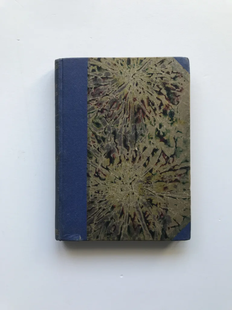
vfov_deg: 63.4
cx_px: 116
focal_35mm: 28
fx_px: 250
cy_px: 155
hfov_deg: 49.7
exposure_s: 1/50
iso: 32
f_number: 1.8
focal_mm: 3.99
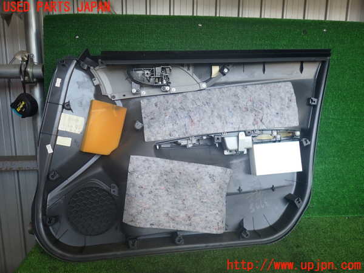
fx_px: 263
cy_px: 136
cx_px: 182
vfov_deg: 54.9
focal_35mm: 25
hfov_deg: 69.4
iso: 160
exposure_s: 1/125
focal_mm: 4.5
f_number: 2
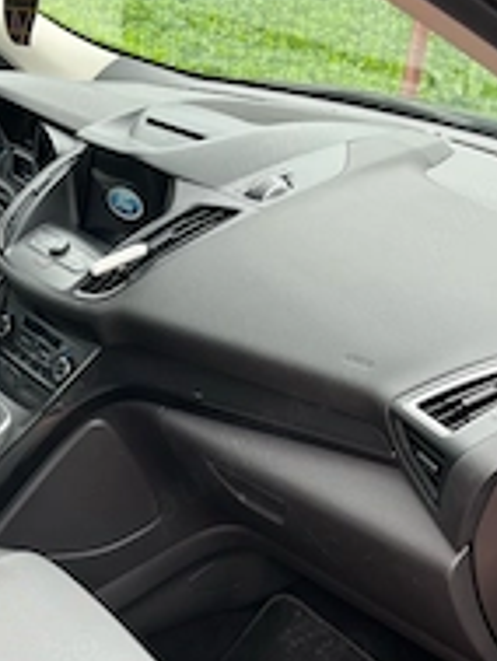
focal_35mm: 55
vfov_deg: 34.3
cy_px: 483
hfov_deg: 25.8
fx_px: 1052
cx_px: 56
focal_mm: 5.1
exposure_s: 1/121
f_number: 1.6
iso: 50
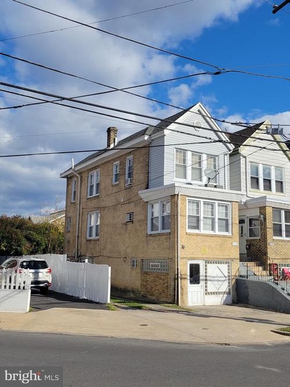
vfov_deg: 67.3
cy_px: 194
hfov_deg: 53.0
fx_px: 291
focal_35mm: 26
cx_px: 145
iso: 40
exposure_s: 1/4043
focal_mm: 5.4
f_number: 1.8
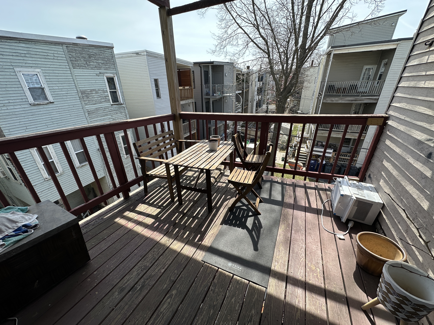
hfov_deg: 102.1
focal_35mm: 14
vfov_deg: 85.7
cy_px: 162
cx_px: 217
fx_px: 176
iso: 40
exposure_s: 1/622
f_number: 2.2
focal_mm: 2.22
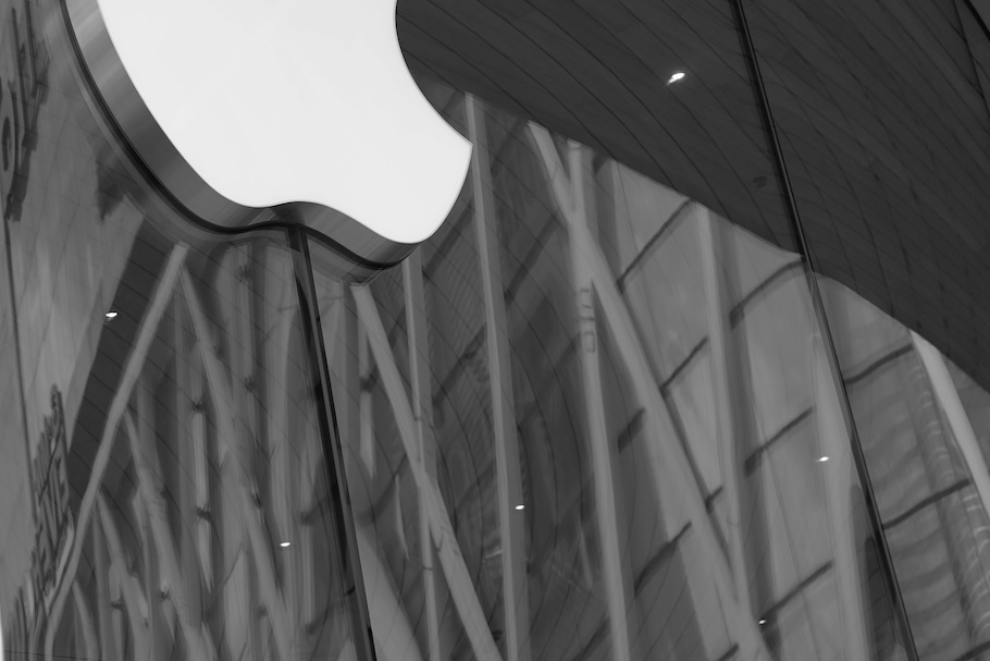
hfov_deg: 17.5
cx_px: 262
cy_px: 58
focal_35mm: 116
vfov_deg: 11.7
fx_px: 3190
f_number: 4.5
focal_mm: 55
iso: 100
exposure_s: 1/160
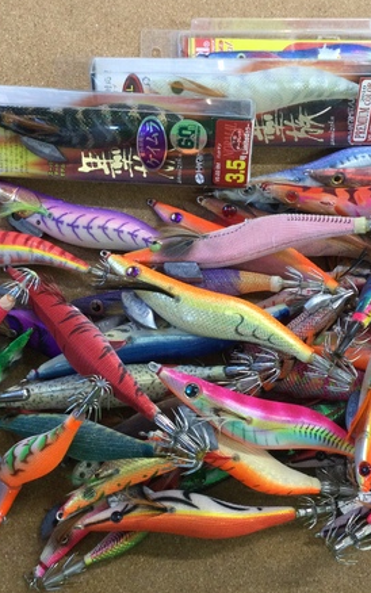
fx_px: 728
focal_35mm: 45
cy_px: 290
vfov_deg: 44.3
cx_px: 234
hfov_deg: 28.5
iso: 80
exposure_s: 1/30
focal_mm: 3.3
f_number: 2.4
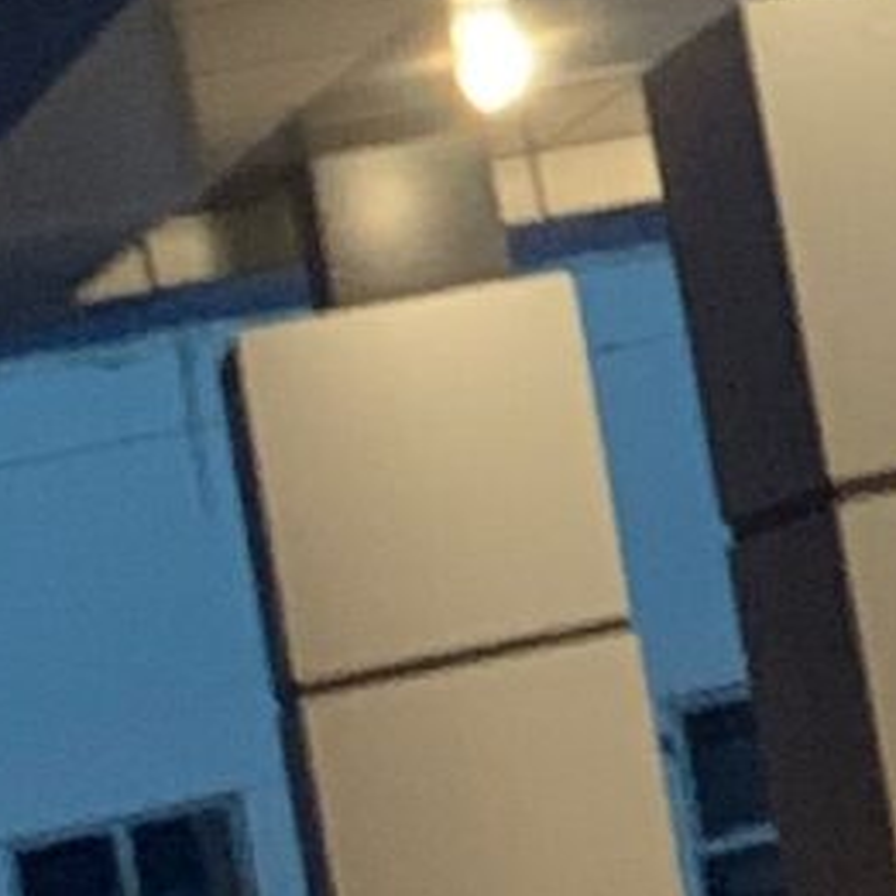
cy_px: -463
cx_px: 3031
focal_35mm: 225
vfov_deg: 7.6
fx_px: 6589
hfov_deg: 6.7
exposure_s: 1/25
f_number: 1.8
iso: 400
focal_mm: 4.25
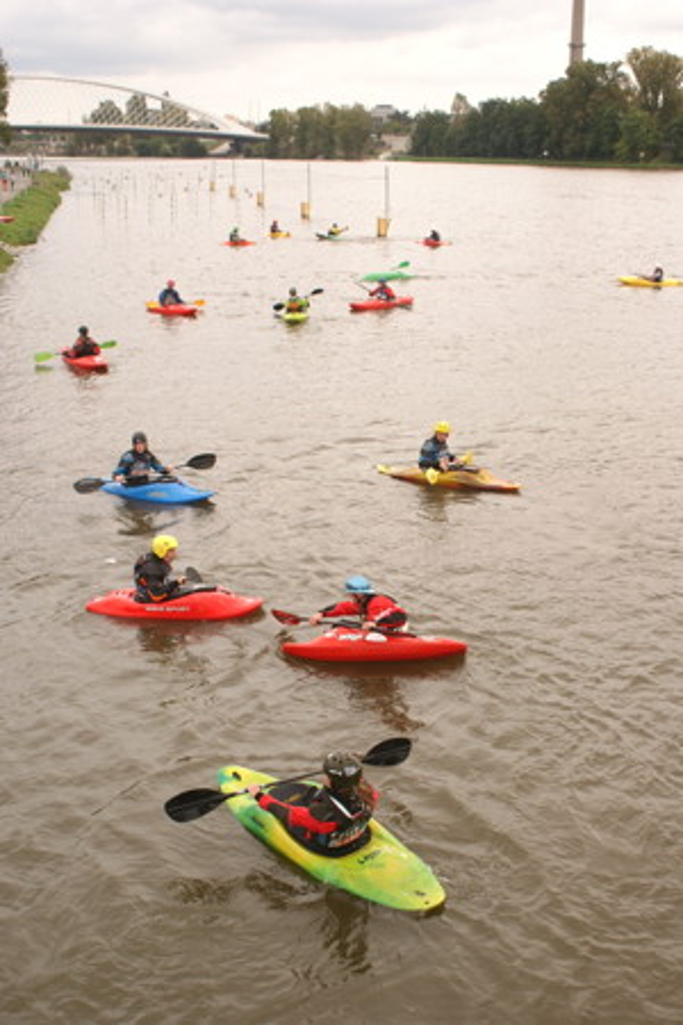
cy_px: 512
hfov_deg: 31.9
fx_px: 1195
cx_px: 342
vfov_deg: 46.4
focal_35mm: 42
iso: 100
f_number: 5.6
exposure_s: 1/160
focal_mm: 28
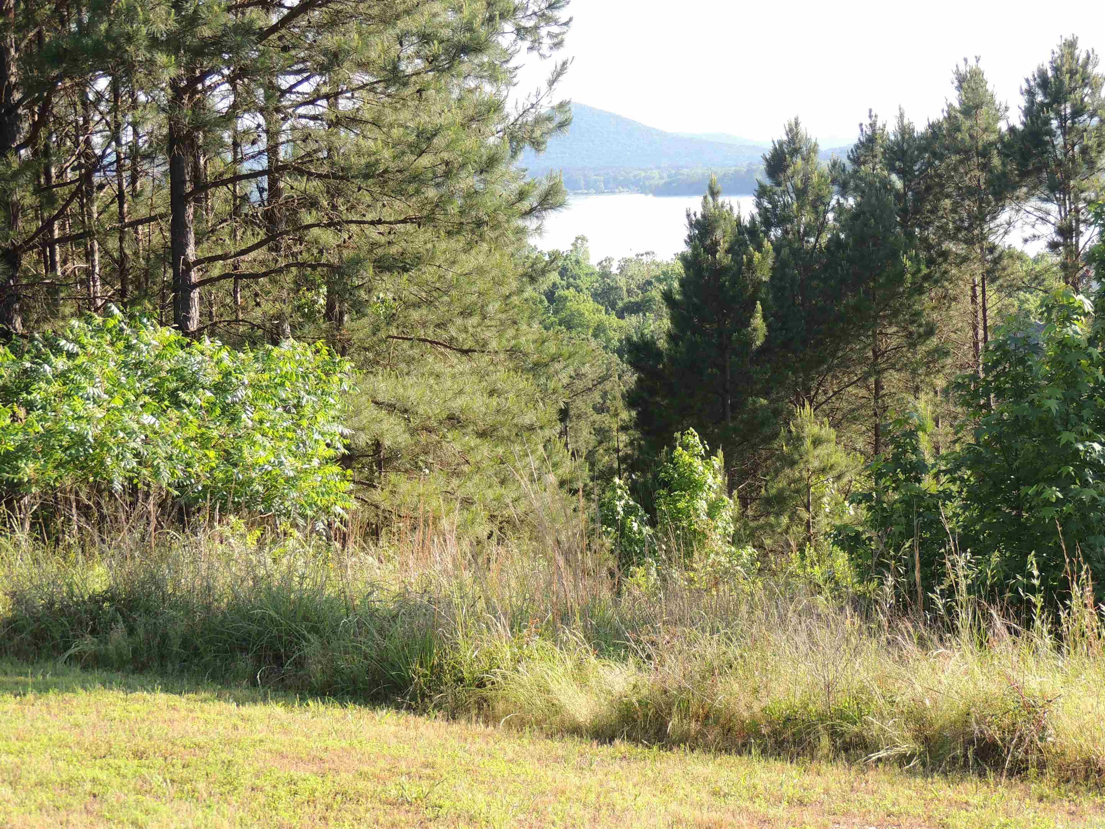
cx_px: 552
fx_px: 2713
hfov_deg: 23.0
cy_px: 414
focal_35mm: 85
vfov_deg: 17.4
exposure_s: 1/160
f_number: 4
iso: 100
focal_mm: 15.1
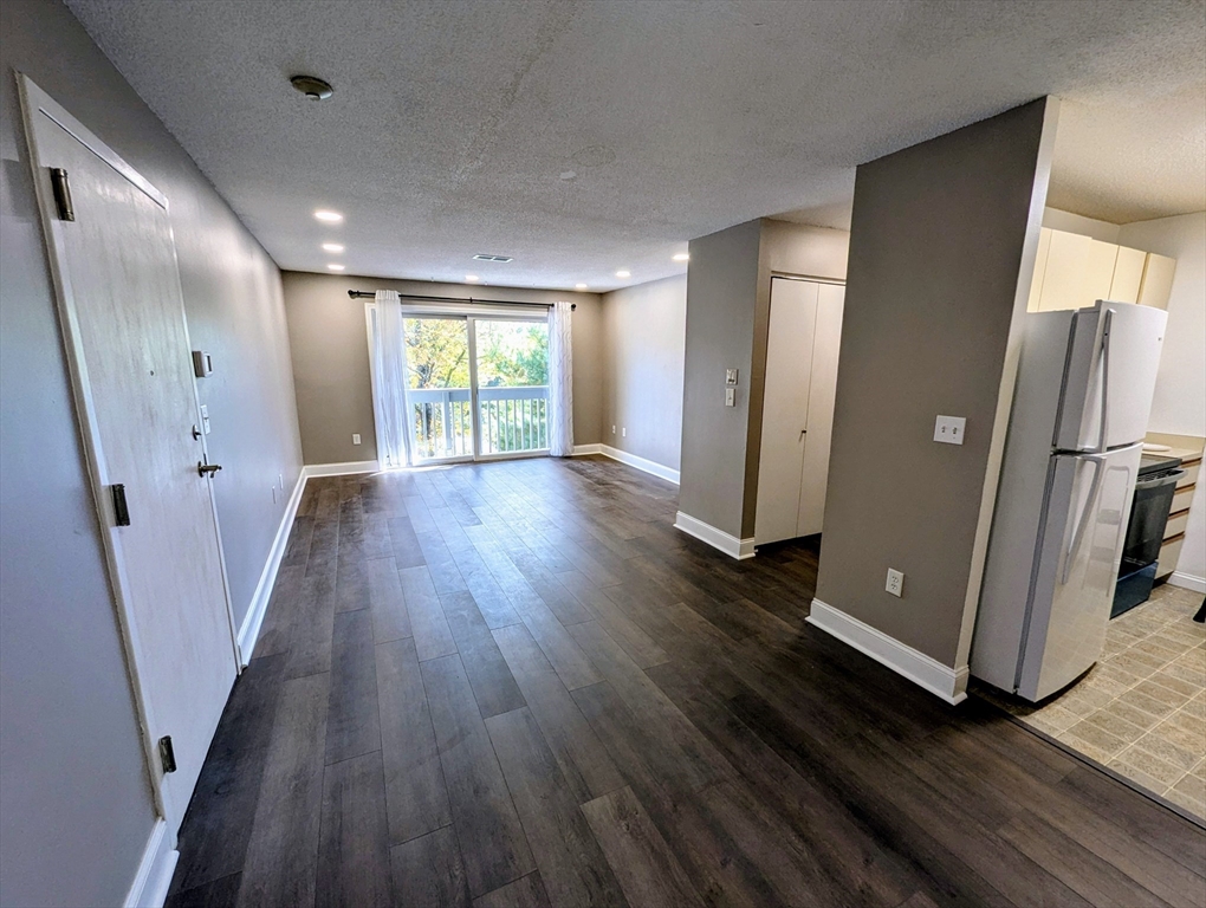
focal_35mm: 13
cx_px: 603
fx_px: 454
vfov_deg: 90.1
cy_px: 454
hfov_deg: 106.1
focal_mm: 1.95
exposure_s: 1/120
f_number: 2.2
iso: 81
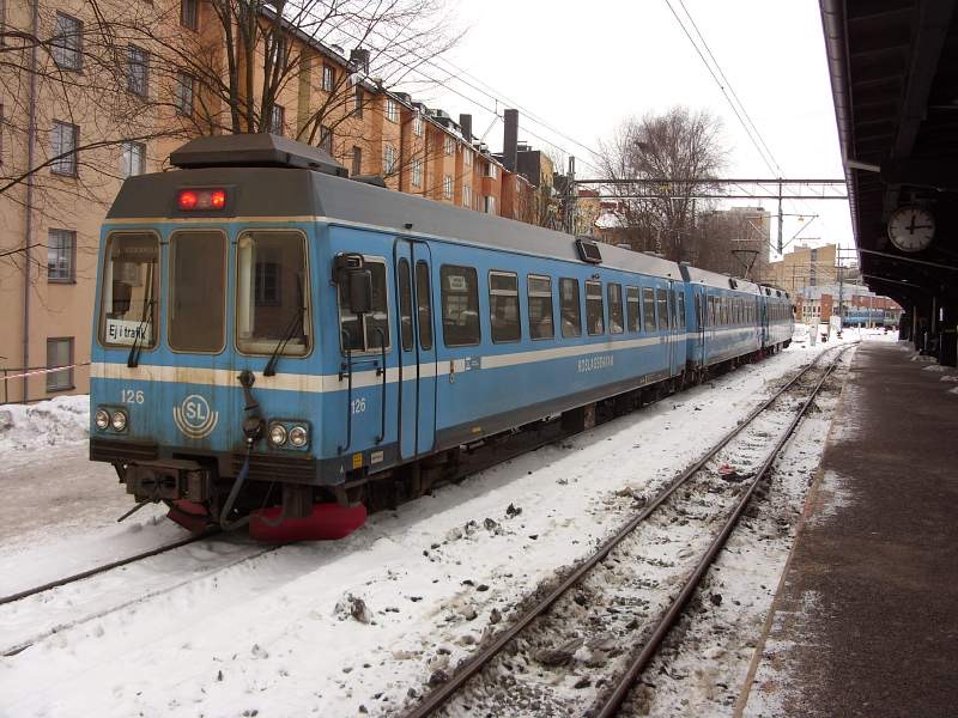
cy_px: 359
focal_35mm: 38
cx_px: 479
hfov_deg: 49.0
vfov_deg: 37.7
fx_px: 1052
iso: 50
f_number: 2.8
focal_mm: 6.3
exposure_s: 1/154
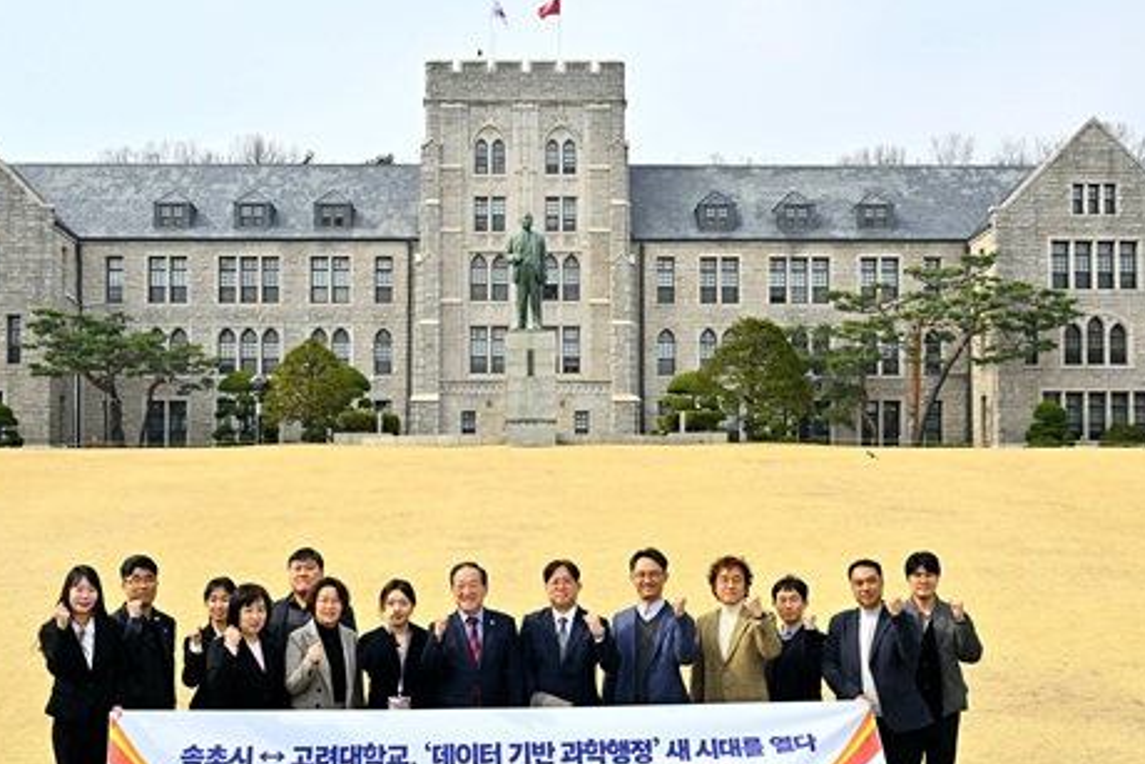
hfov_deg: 41.1
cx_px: 535
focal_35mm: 48
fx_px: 1527
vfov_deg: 28.0
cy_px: 491
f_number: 5
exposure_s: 1/833
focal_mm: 34
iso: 100
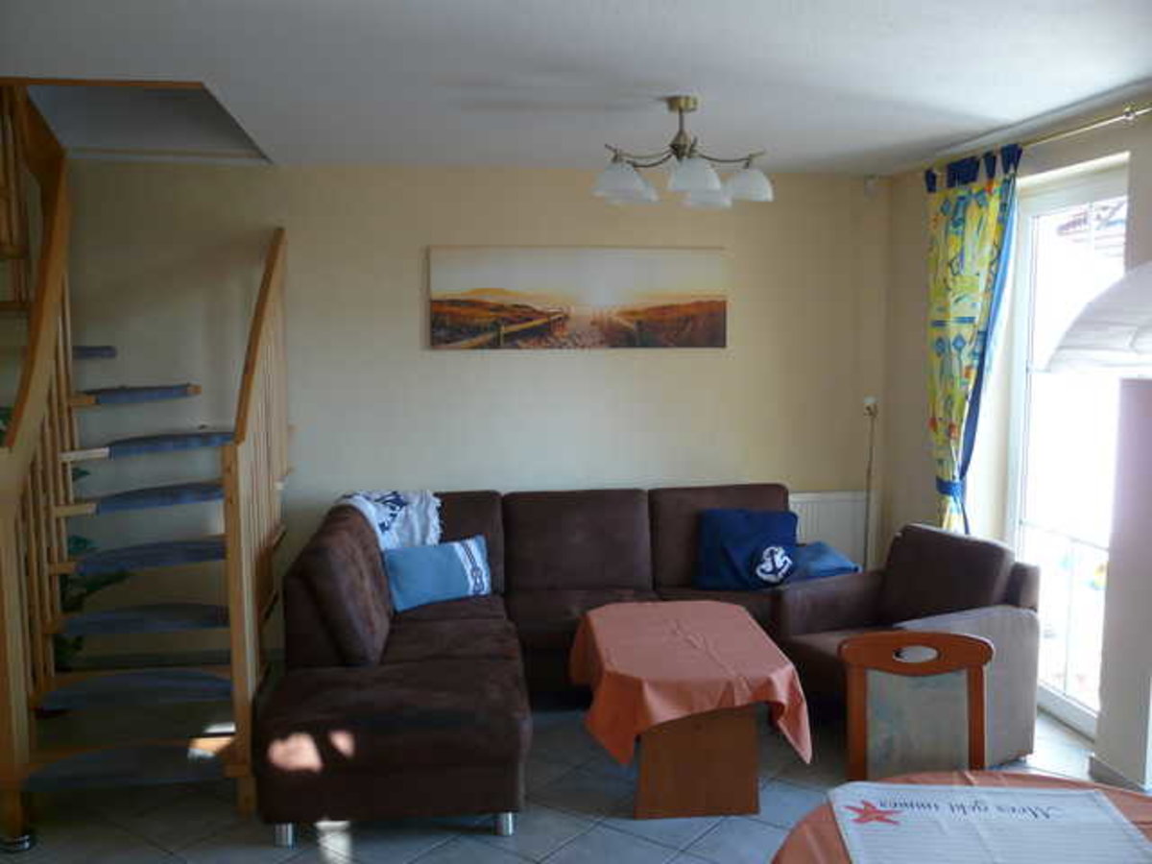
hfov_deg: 58.4
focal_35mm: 31
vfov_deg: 45.4
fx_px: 1032
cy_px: 432
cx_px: 576
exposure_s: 1/40
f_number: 2.8
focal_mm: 5
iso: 100
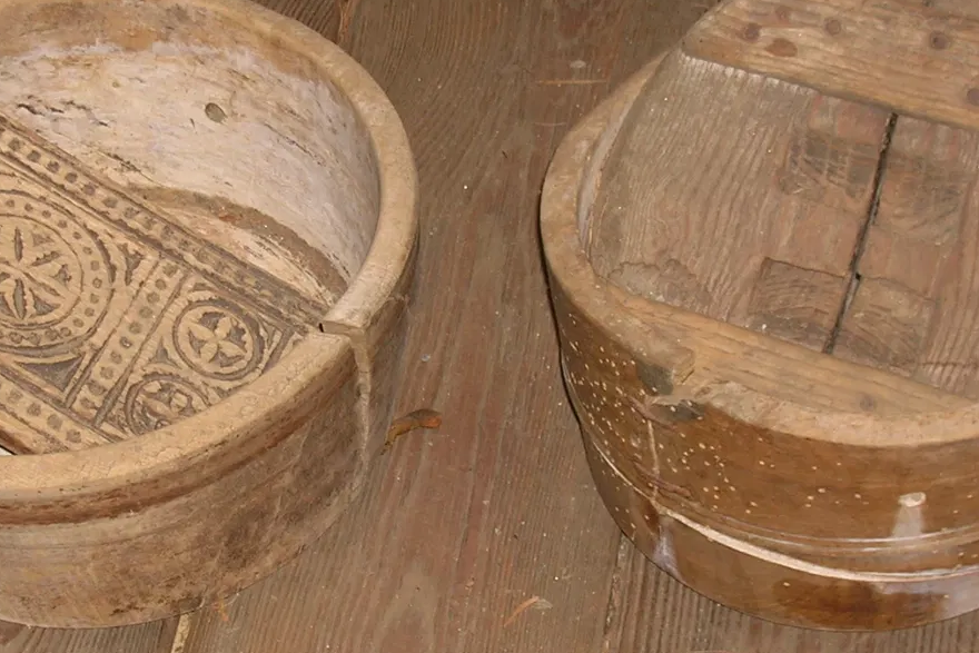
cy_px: 271
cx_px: 348
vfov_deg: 11.5
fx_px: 3236
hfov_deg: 17.2
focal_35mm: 119
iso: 50
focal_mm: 10.4
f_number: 3.6
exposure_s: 1/60.1
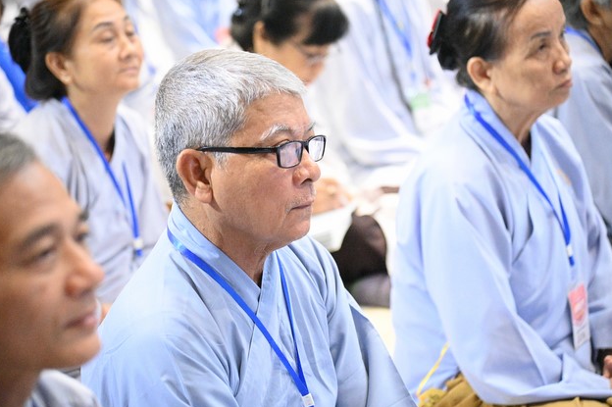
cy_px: 201
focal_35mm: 125
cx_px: 306
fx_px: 2123
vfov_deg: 10.9
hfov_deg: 16.4
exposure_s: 1/400
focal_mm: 120
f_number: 4
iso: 25600
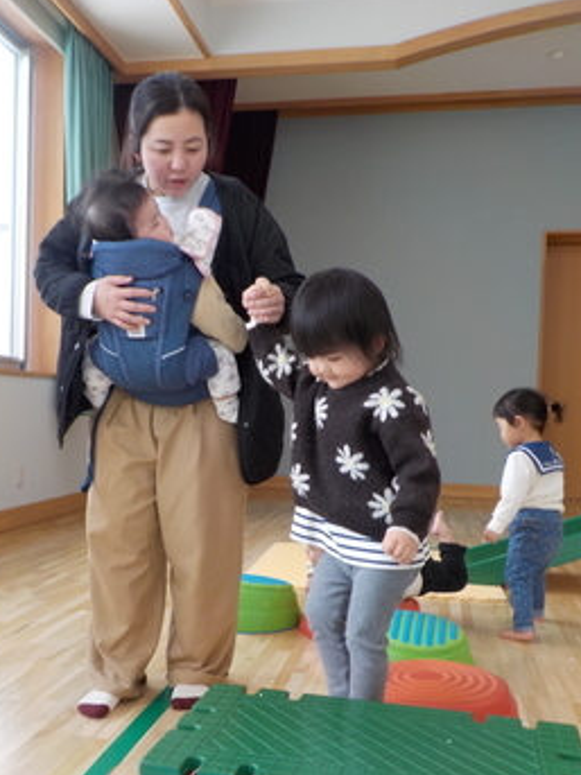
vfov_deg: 52.5
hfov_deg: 40.6
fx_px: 784
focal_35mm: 35
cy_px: 441
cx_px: 251
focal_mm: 4.1
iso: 125
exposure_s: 1/60
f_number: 3.3
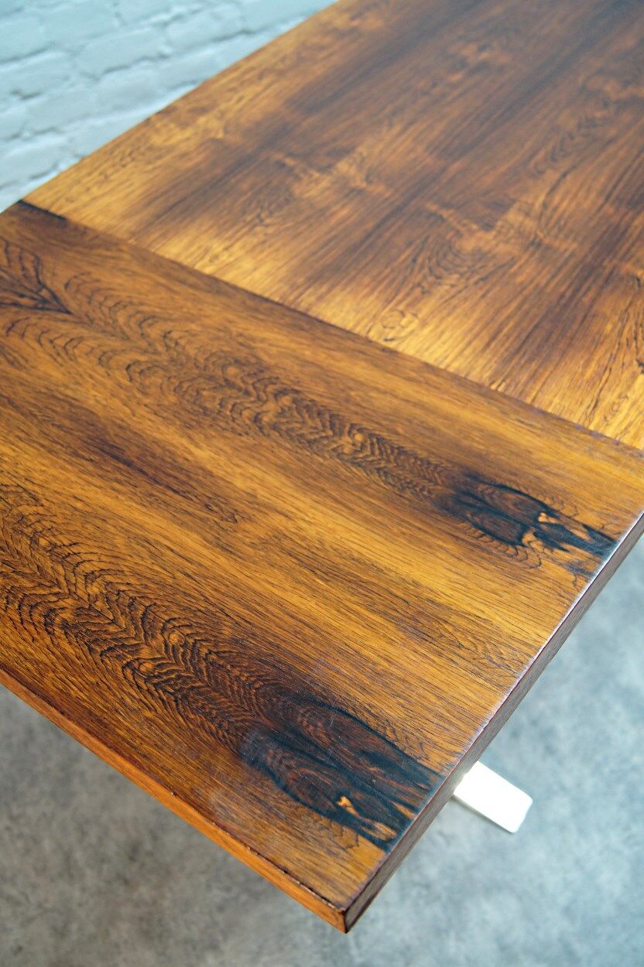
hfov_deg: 39.9
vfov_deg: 57.2
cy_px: 484
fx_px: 886
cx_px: 322
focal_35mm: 33
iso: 400
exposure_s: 1/25
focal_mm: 22
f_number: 4
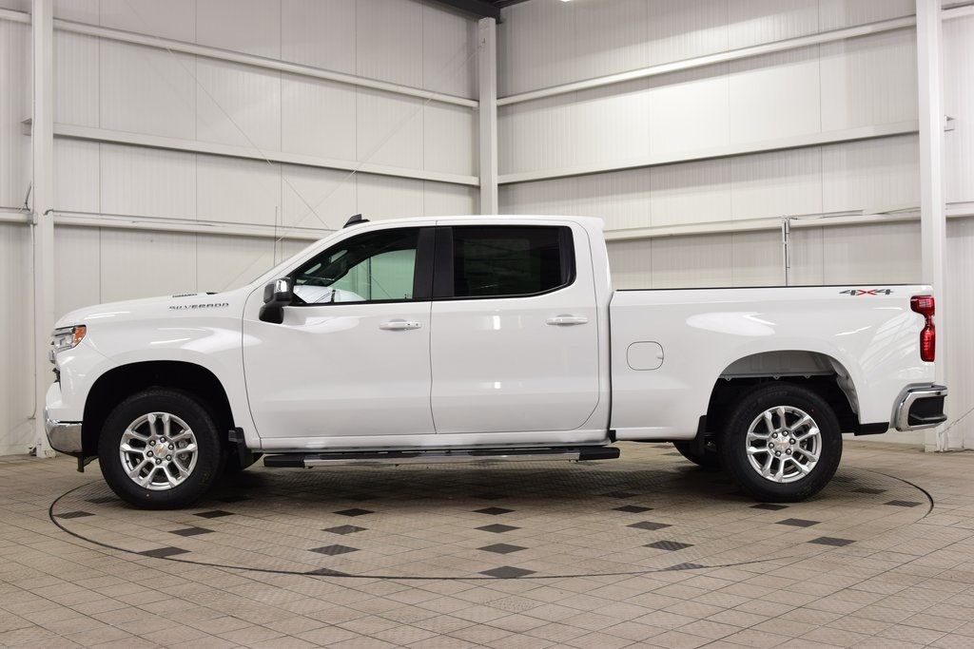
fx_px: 1096
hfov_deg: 47.9
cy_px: 324
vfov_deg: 33.0
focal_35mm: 40
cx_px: 487
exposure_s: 1/30
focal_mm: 27
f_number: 7.1
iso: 450
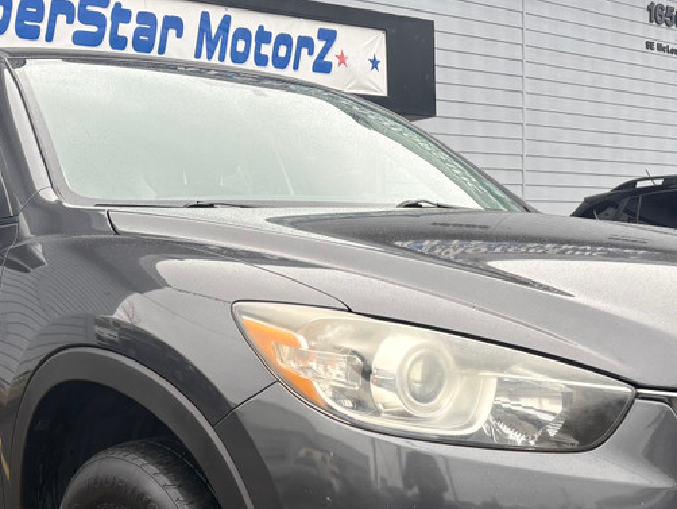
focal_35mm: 53
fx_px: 1037
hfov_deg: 36.1
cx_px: 364
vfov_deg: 27.1
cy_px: 398
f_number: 1.6
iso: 50
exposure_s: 1/523
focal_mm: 5.96
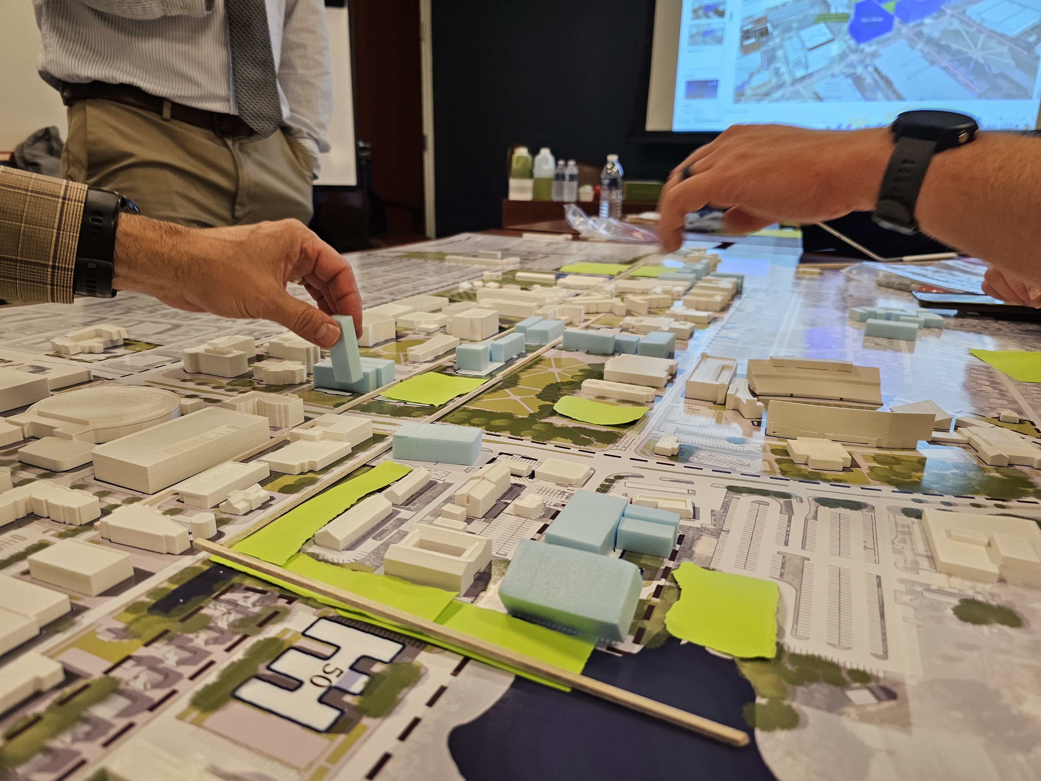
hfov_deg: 73.9
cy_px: 390
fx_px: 692
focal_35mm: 23
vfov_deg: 58.9
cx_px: 520
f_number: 1.7
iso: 200
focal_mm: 6.3
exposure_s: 1/120
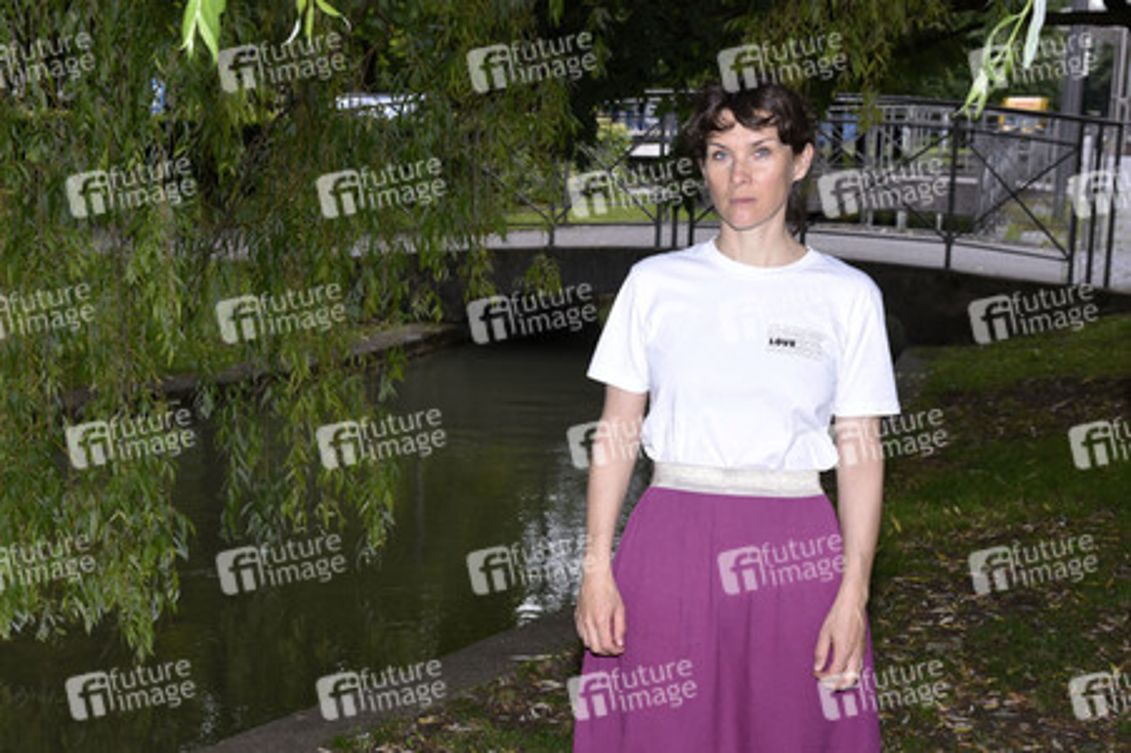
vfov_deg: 27.0
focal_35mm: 50
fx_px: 1570
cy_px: 376
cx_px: 566
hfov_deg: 39.6
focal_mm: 50
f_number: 8
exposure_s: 1/160
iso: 500
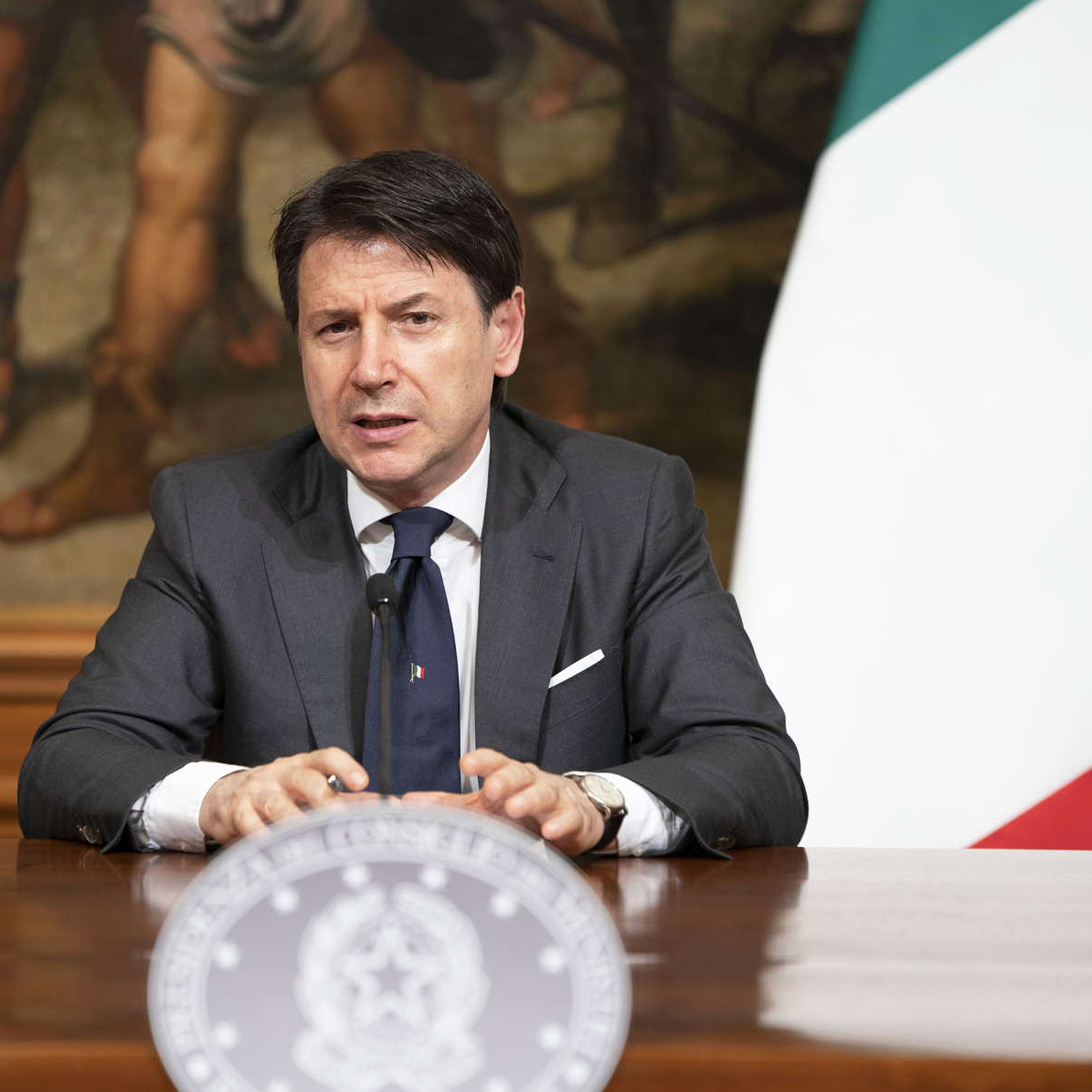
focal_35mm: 256
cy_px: 547
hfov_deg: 6.8
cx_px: 461
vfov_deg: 6.8
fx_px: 9137
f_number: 2.8
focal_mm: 200
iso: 1000
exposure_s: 1/250
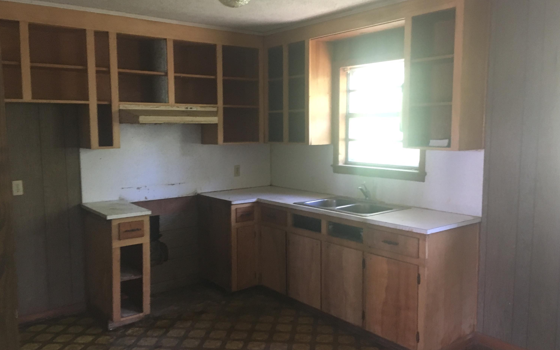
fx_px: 473
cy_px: 175
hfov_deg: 61.2
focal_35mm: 31
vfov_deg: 40.6
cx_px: 281
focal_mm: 4.15
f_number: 2.2
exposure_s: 1/30
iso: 200
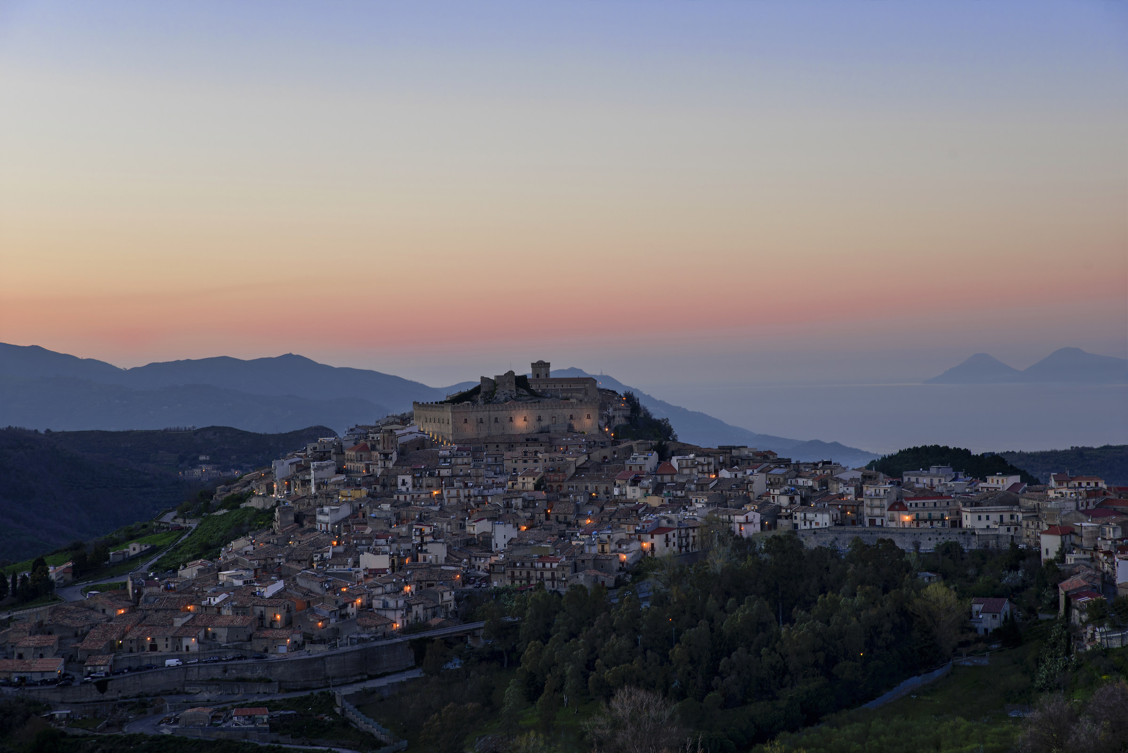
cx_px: 564
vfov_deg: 19.5
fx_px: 2194
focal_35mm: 70
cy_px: 376
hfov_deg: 28.8
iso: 100
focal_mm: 70
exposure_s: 1/3
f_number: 9
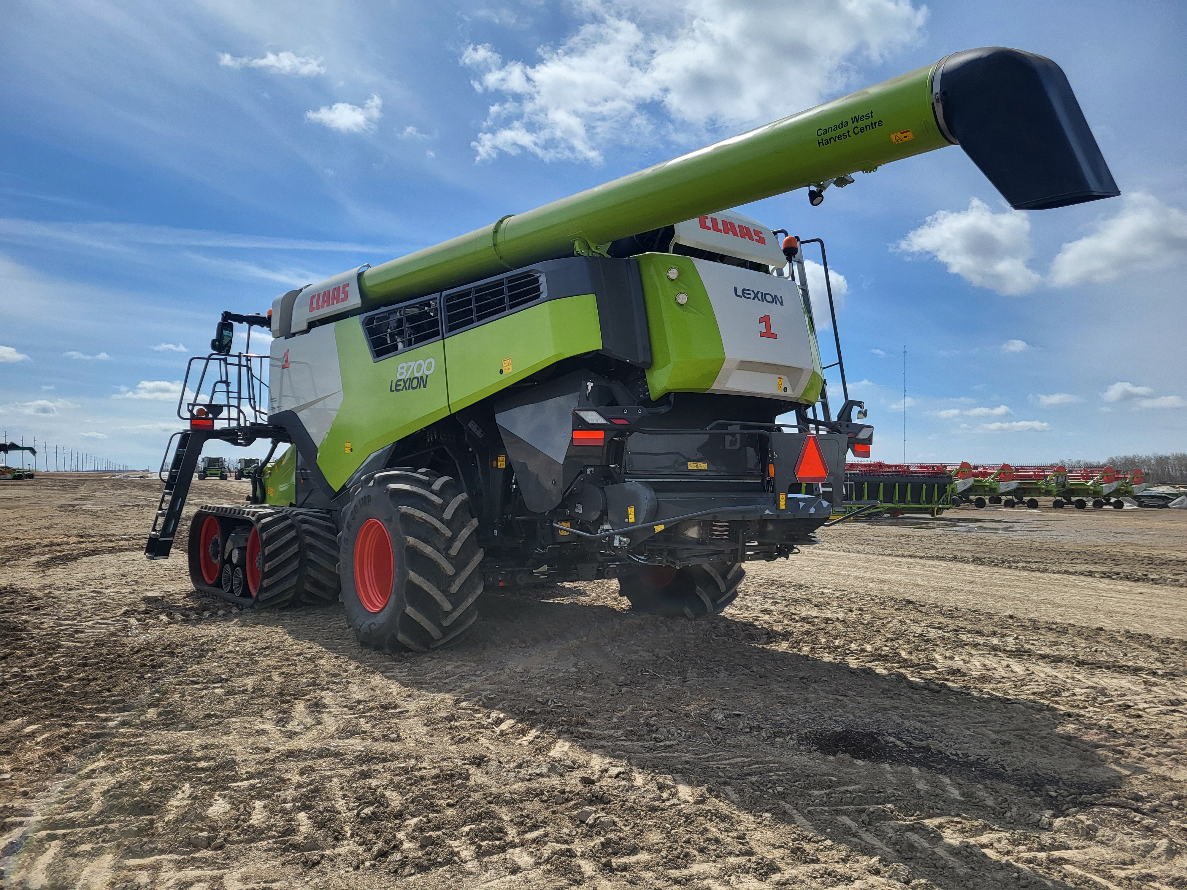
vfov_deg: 53.1
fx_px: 892
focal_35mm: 26
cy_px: 445
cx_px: 594
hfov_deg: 67.3
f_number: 1.8
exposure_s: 1/4314
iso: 40
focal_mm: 5.4
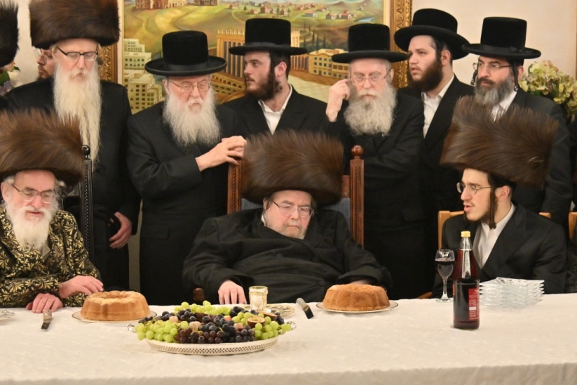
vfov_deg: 14.1
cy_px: 199
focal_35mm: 97
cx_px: 282
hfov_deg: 21.0
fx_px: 1554
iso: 1250
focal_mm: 52
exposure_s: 1/320
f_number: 4
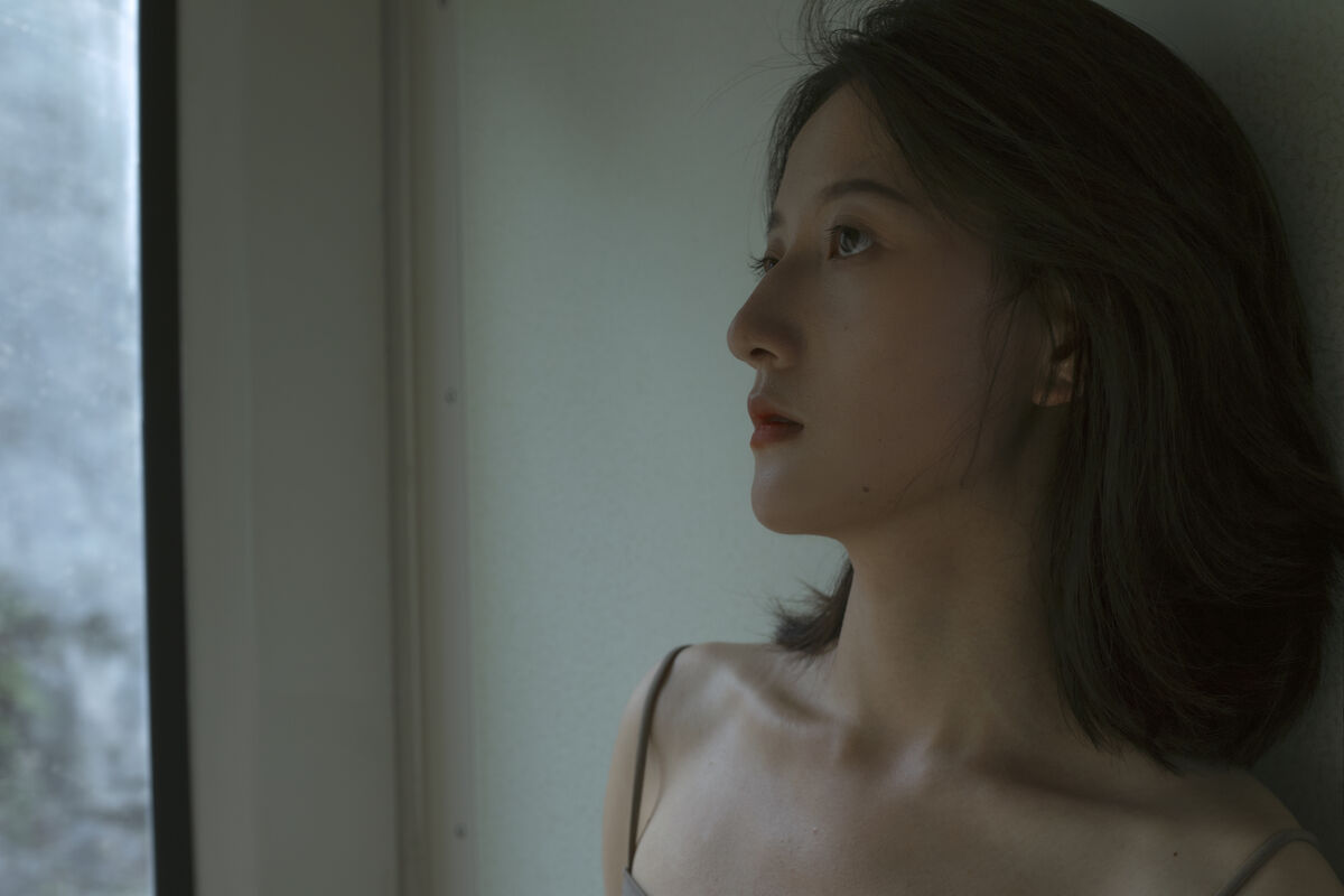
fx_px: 1867
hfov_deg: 39.6
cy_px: 448
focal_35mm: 50
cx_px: 672
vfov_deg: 27.0
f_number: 6.3
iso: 1000
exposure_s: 1/125
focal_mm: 50
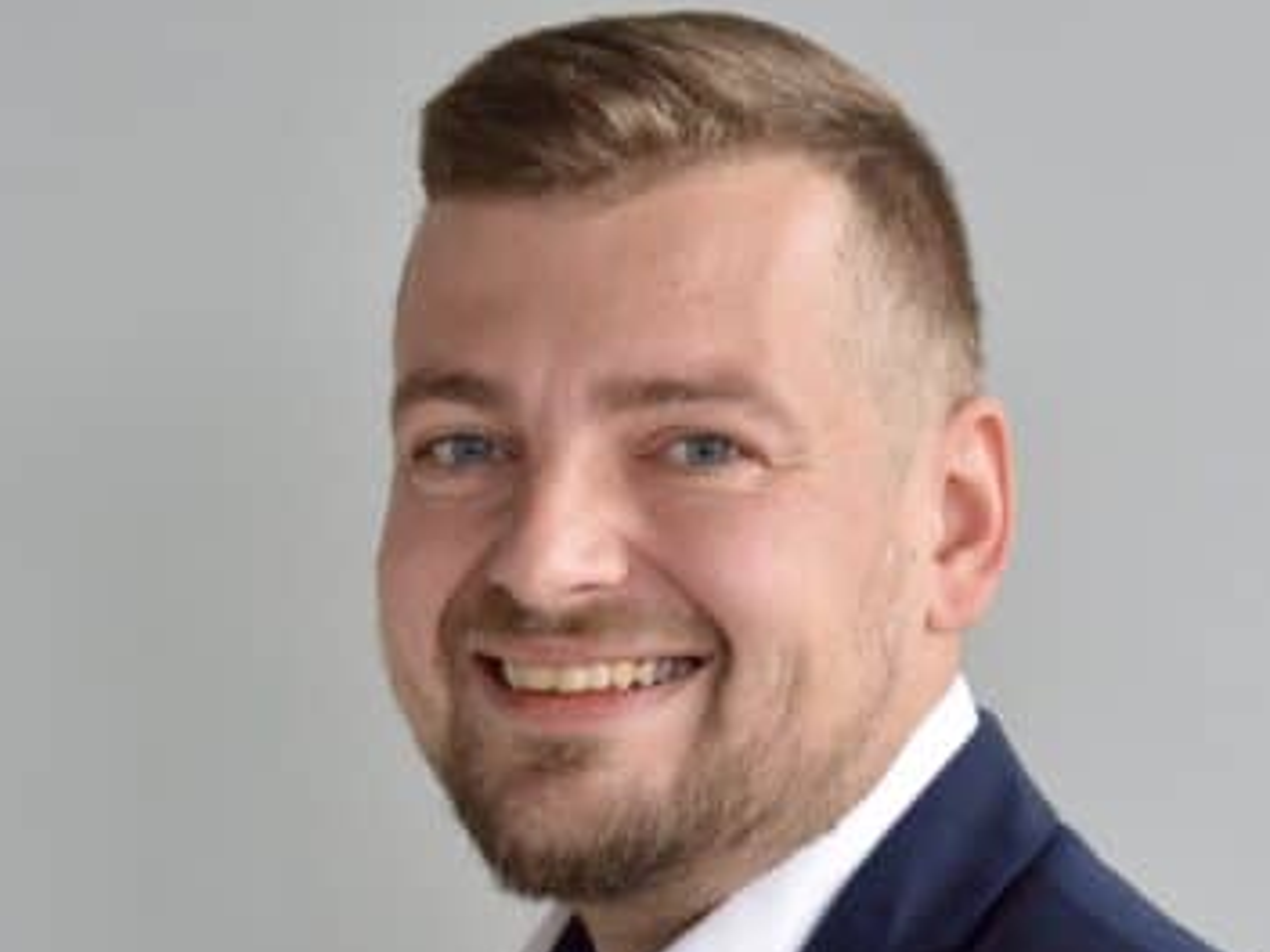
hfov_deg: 16.0
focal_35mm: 123
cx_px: 628
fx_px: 4513
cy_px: 786
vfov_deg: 12.0
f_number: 5
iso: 900
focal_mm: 50
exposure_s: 1/30
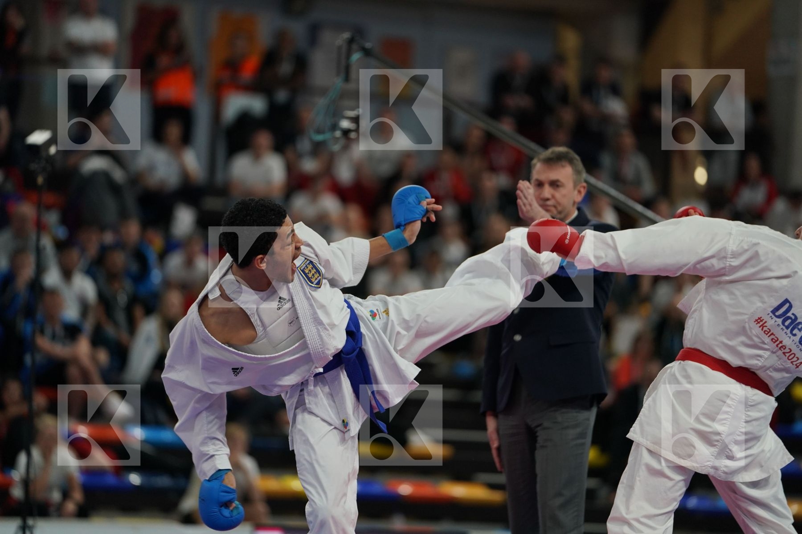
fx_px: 4455
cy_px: 267
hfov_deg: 10.3
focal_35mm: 200
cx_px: 401
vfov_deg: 6.9
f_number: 2.8
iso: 1600
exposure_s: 1/1000
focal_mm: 200
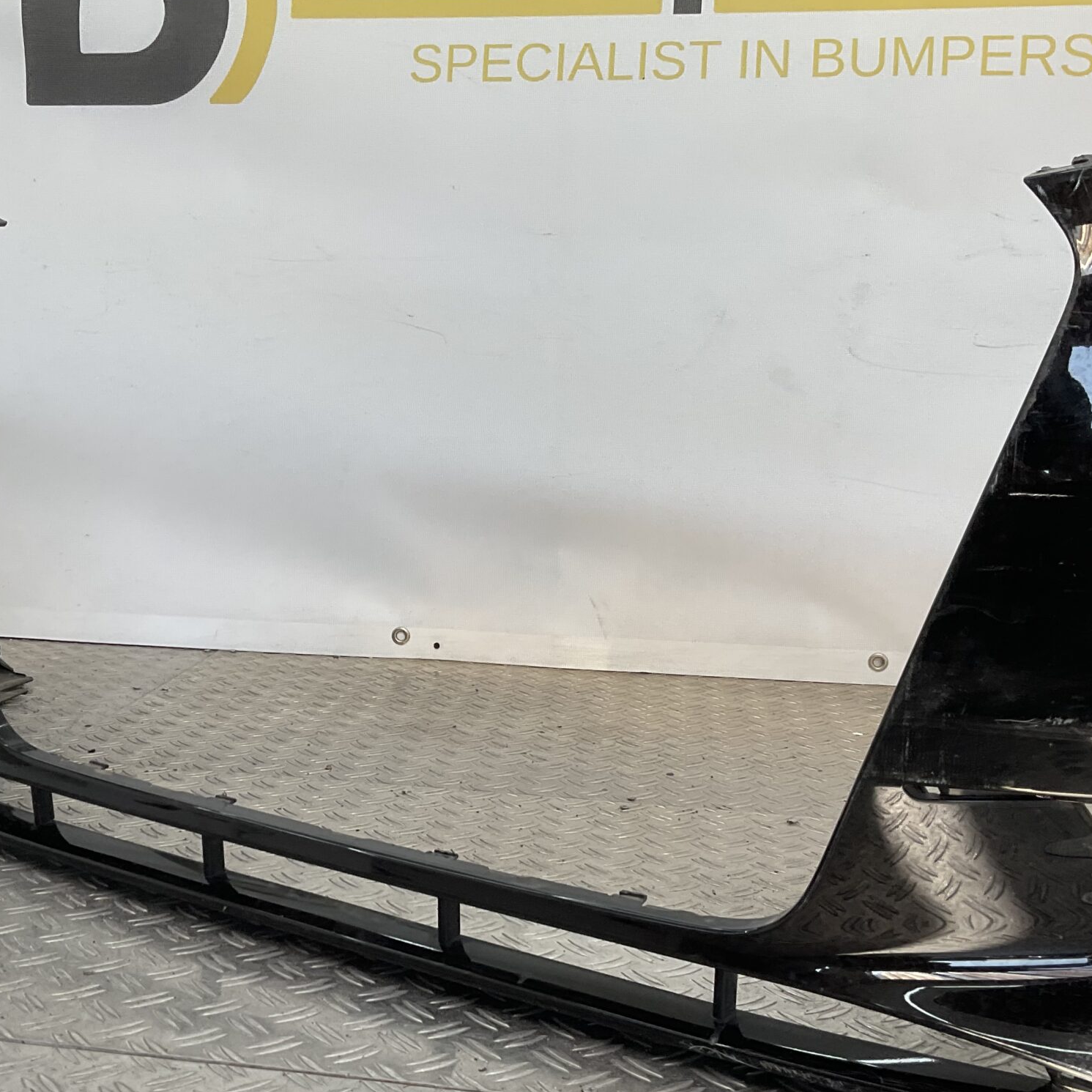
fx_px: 1570
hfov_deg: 38.2
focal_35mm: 44
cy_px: 625
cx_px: 428
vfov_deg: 38.3
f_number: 1.8
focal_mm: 3
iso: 16
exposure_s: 1/188
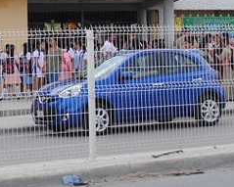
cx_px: 46
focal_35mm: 55
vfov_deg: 27.2
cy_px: 46
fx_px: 381
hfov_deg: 33.2
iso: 200
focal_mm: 18
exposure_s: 1/1000
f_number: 4
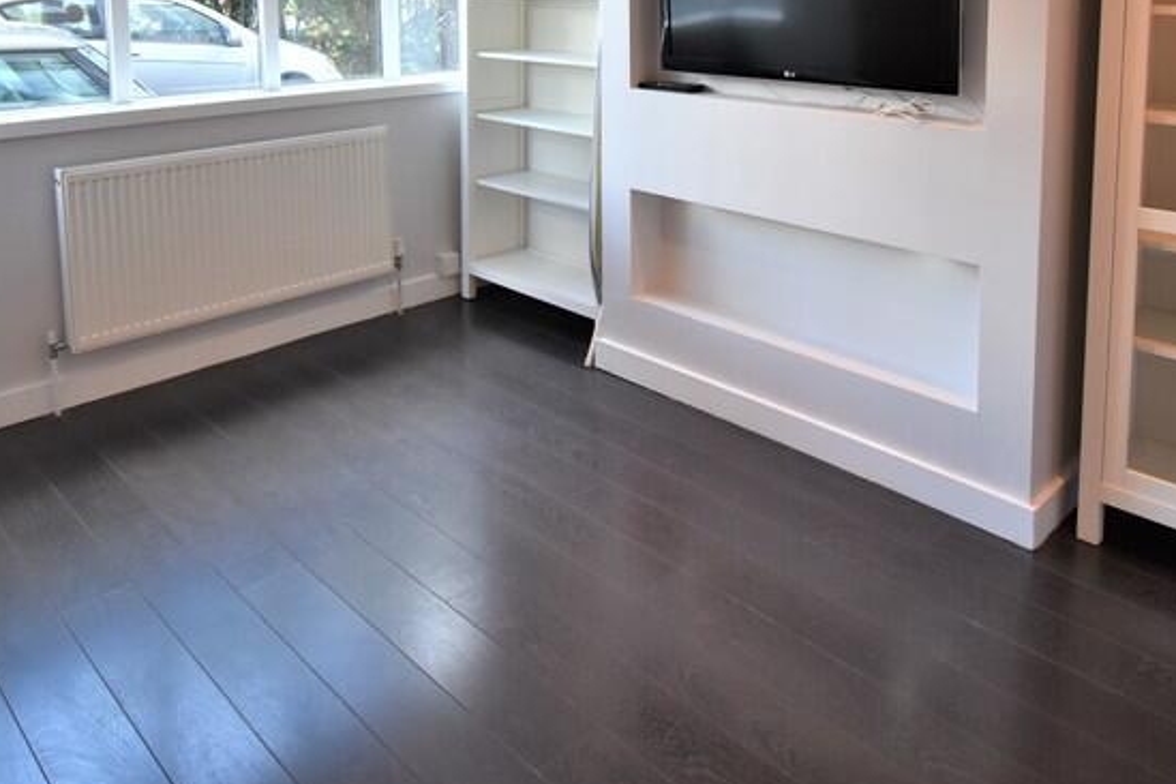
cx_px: 572
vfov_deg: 42.4
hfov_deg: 65.5
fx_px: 915
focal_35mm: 28
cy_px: 74
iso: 800
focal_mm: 10
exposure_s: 1/100
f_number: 5
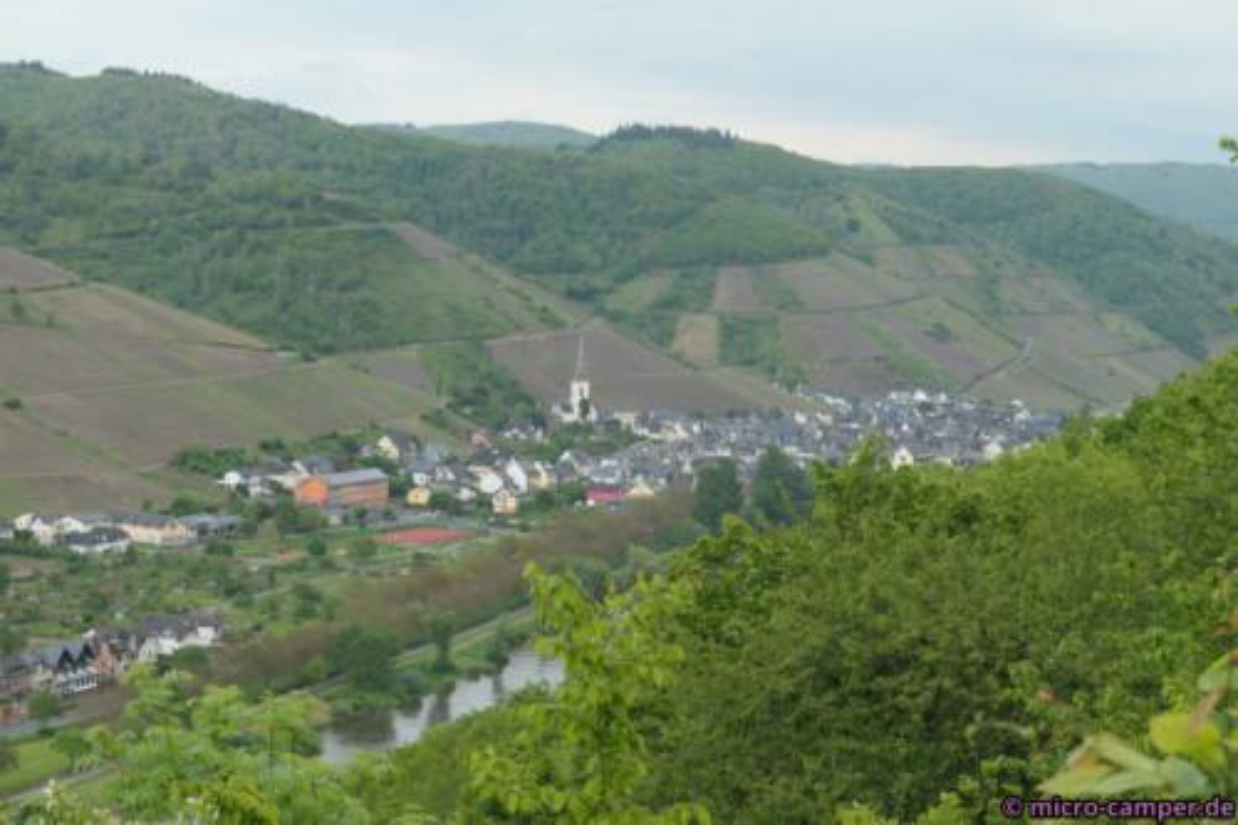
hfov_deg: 25.1
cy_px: 412
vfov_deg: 16.8
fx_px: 2784
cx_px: 619
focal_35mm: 81
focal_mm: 29.5
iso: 200
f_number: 4.9
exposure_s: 1/200
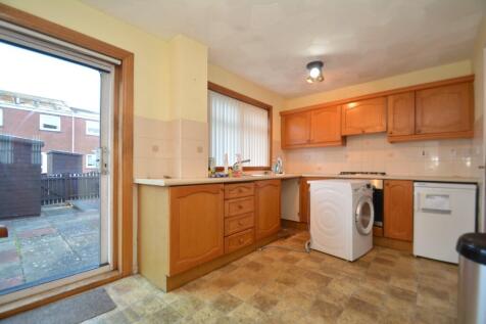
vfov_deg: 77.3
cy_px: 162
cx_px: 243
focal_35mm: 15
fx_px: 202
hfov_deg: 100.4
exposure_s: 1/15
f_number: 4.5
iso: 100
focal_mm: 10
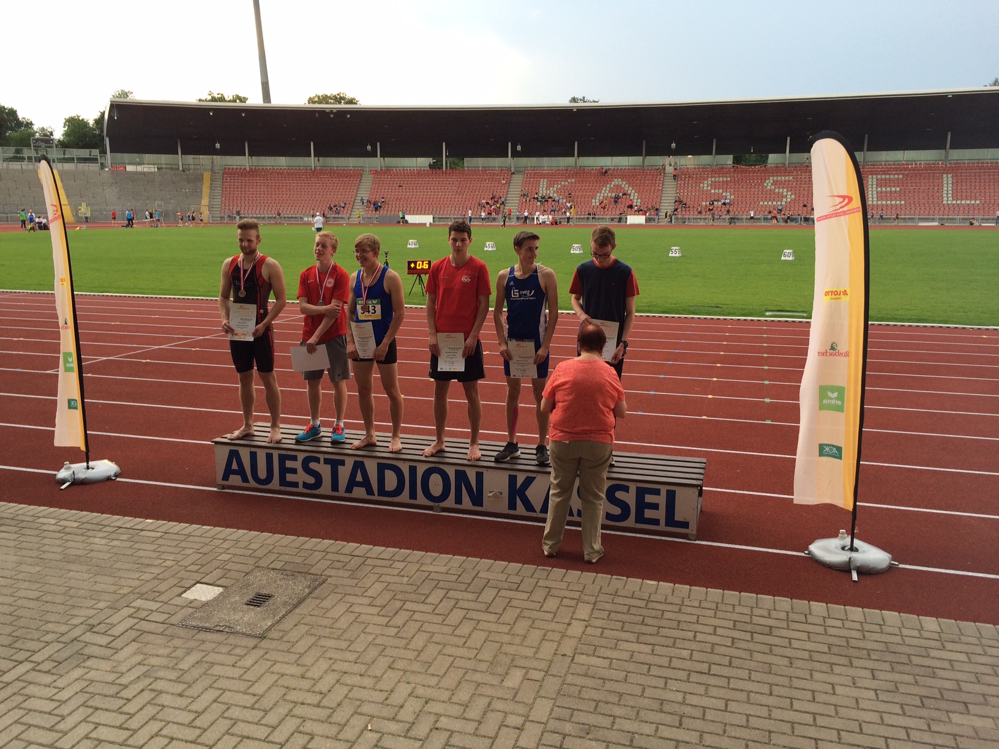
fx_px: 837
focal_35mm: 29
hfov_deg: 61.7
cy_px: 374
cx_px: 500
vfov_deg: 48.2
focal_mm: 4.15
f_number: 2.2
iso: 32
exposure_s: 1/175
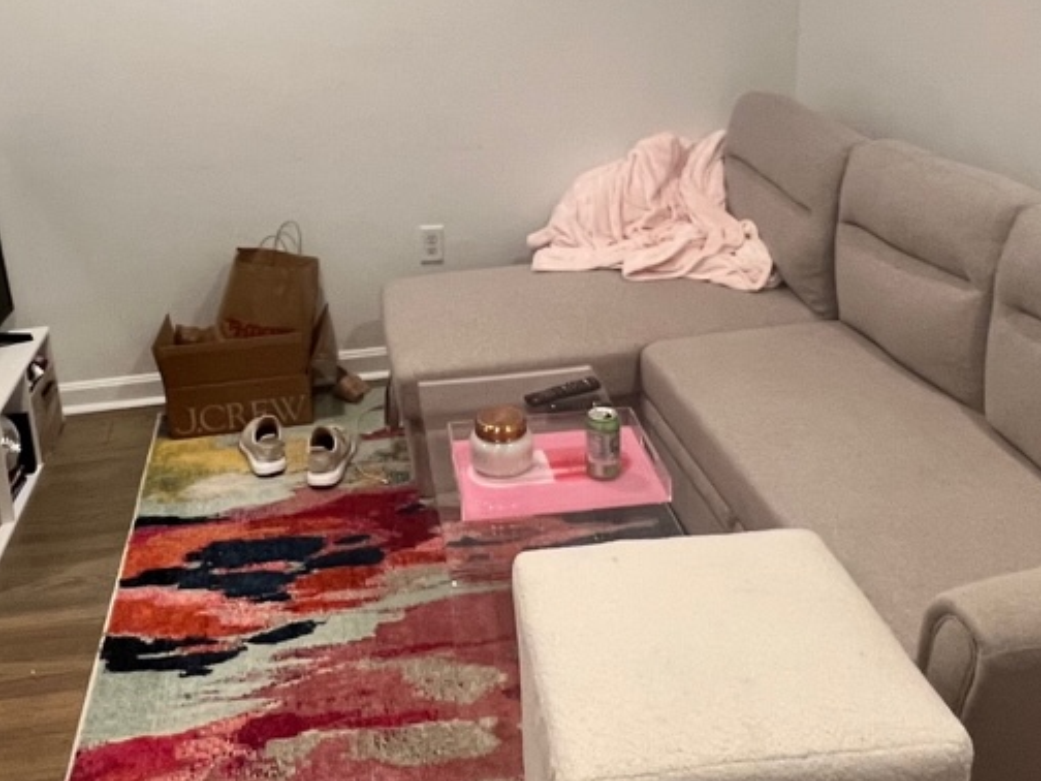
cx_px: 461
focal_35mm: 33
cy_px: 205
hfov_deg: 55.2
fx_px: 992
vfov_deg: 41.8
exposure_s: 1/60
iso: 200
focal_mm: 1.57
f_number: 1.8
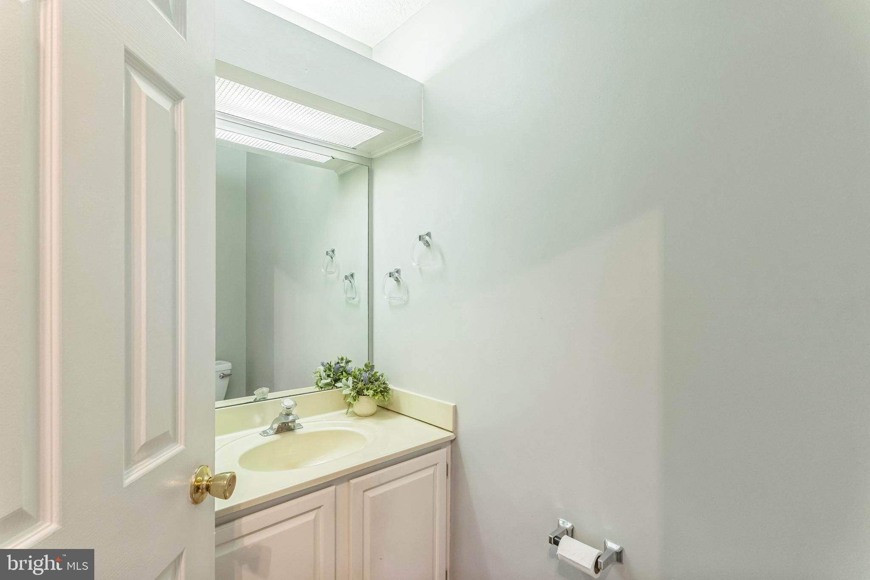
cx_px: 435
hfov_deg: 96.7
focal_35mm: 16
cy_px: 290
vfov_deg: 73.7
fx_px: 387
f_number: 9
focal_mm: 16
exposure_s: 1/10
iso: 800
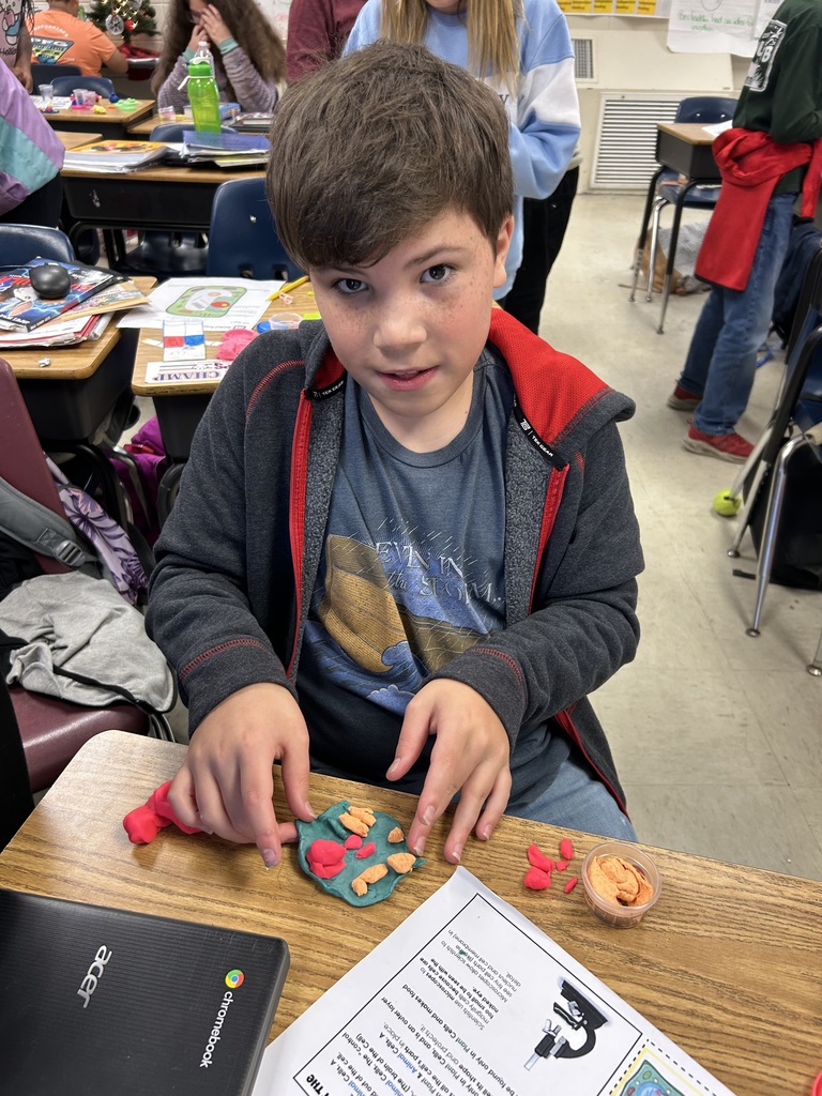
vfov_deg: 67.3
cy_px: 548
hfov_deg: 53.1
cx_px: 411
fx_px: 823
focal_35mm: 26
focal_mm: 5.7
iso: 100
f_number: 1.5
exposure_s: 1/60
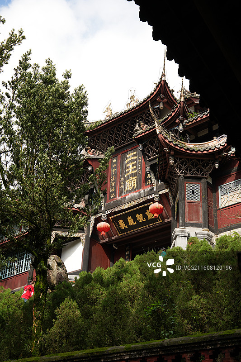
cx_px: 120
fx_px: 554
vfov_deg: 36.1
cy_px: 181
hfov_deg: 24.5
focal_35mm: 55
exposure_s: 1/125
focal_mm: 55.2
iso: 100
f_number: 8
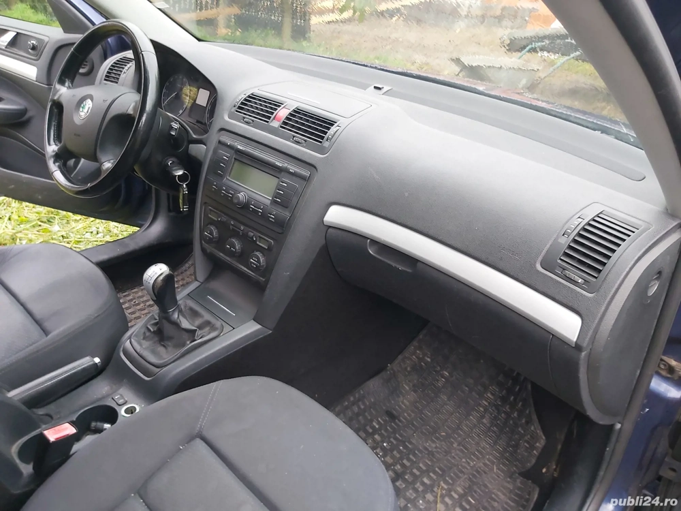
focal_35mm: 26
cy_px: 256
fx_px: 511
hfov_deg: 67.3
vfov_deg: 53.1
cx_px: 340
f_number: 1.7
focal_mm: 3.92
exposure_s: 1/50
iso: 160
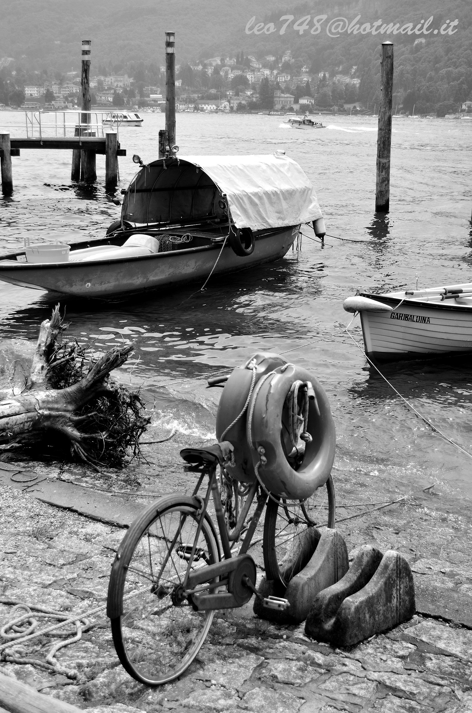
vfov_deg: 41.2
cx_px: 236
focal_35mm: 48
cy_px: 356
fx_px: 948
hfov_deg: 27.9
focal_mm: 32
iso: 200
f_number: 5.6
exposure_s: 1/400
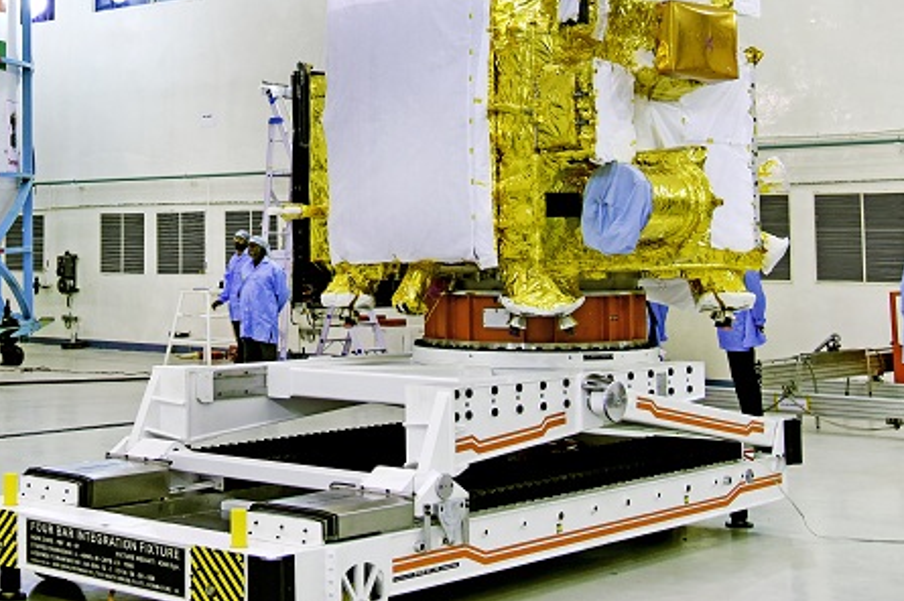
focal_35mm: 59
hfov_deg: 32.9
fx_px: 1480
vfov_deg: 22.3
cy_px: 38
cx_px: 172
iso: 640
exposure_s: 1/30
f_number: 4
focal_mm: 30
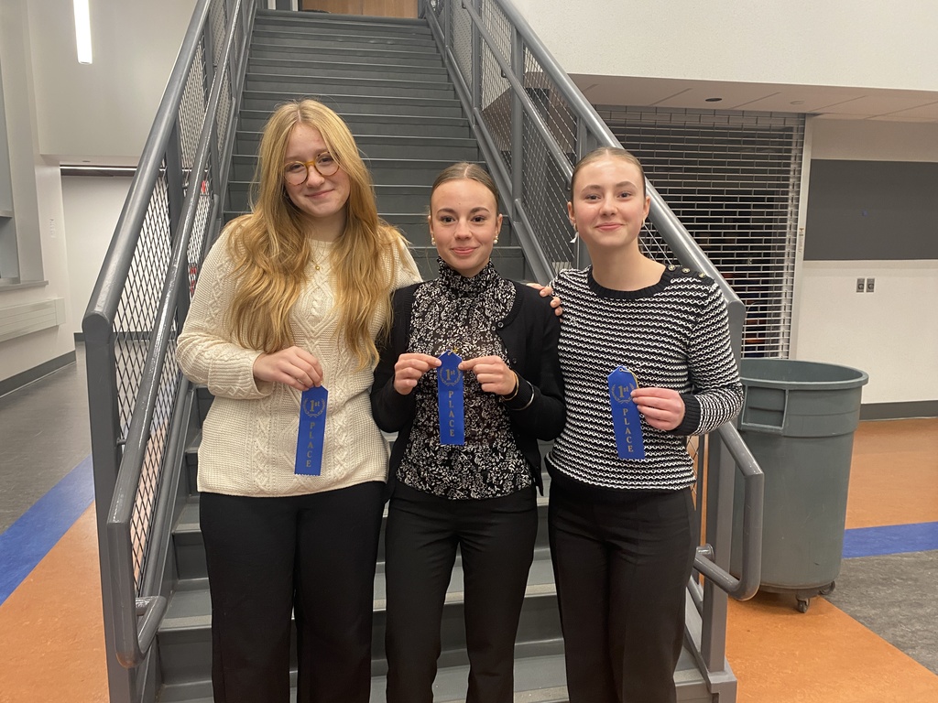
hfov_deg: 67.3
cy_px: 352
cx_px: 469
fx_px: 705
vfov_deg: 53.1
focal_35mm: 26
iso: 160
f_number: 1.8
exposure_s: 1/43
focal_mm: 4.25
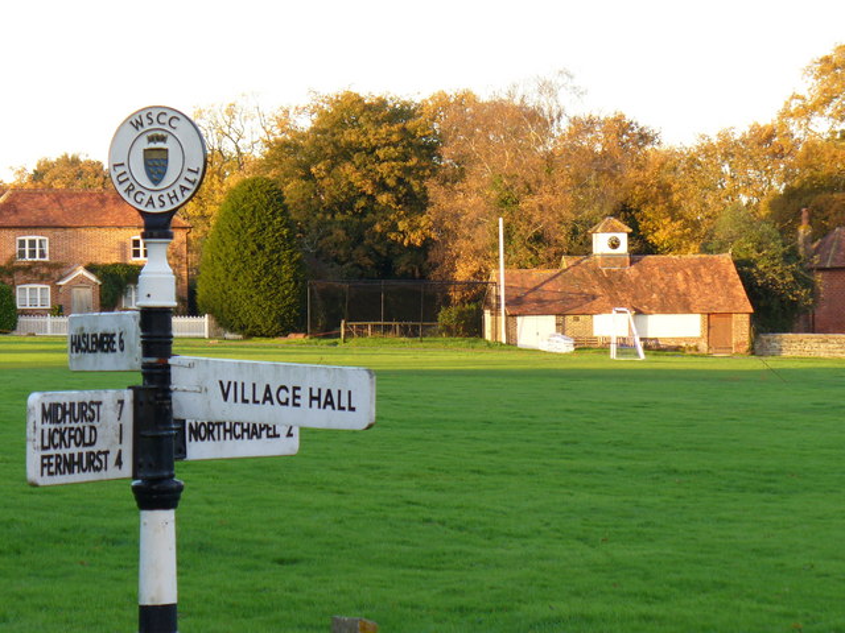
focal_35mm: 138
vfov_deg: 10.7
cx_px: 422
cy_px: 316
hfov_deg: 14.3
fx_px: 3369
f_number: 3.8
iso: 80
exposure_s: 1/80
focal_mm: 22.7
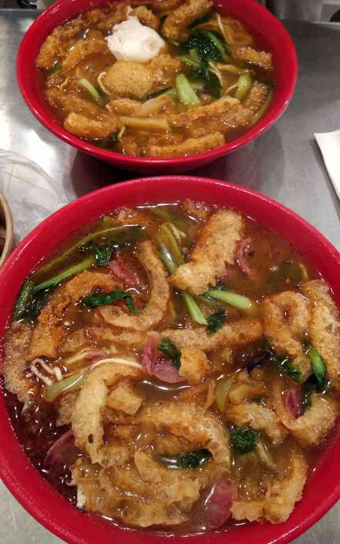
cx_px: 165
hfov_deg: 38.3
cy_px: 272
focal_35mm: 33
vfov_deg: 58.1
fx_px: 489
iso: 640
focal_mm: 3.69
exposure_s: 1/20
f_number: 2.2
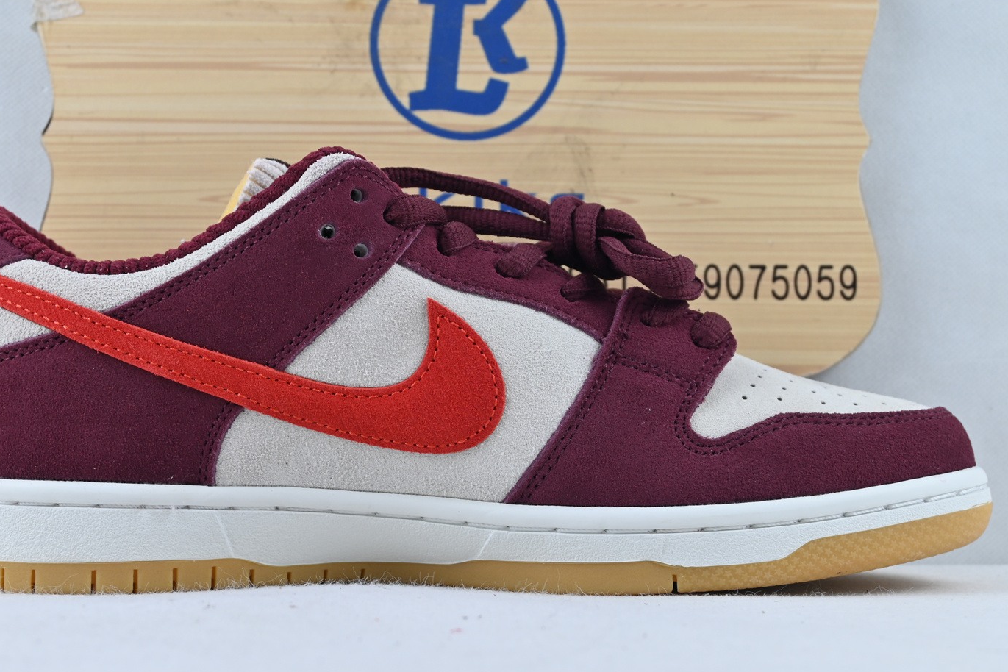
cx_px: 448
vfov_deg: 21.2
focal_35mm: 64
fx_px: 1791
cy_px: 364
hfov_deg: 31.4
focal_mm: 32.5
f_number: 5
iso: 100
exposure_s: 1/60
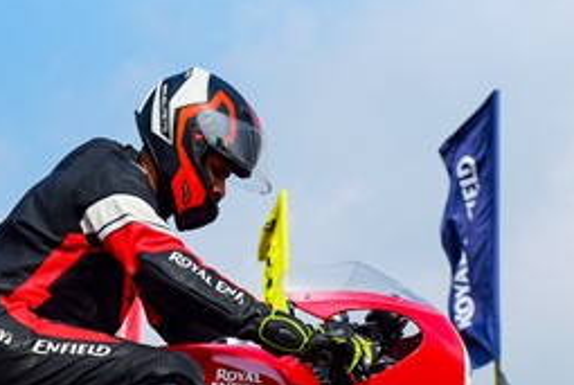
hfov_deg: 21.6
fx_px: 1501
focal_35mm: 94
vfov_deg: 14.3
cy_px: 406
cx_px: 268
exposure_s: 1/4000
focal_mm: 40
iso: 200
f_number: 3.5
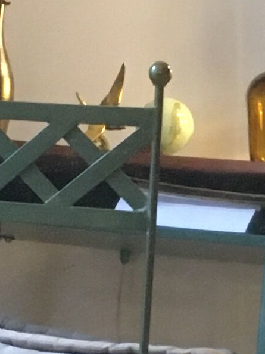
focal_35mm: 197
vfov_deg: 10.0
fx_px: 2012
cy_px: 233
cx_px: 121
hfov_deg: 7.5
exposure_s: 1/17
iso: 250
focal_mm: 4.15
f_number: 2.2
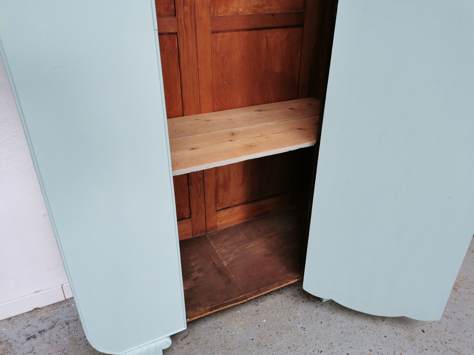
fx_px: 370
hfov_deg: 65.3
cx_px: 237
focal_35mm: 27
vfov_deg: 51.4
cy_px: 178
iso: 80
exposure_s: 1/100
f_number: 1.8
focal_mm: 5.58
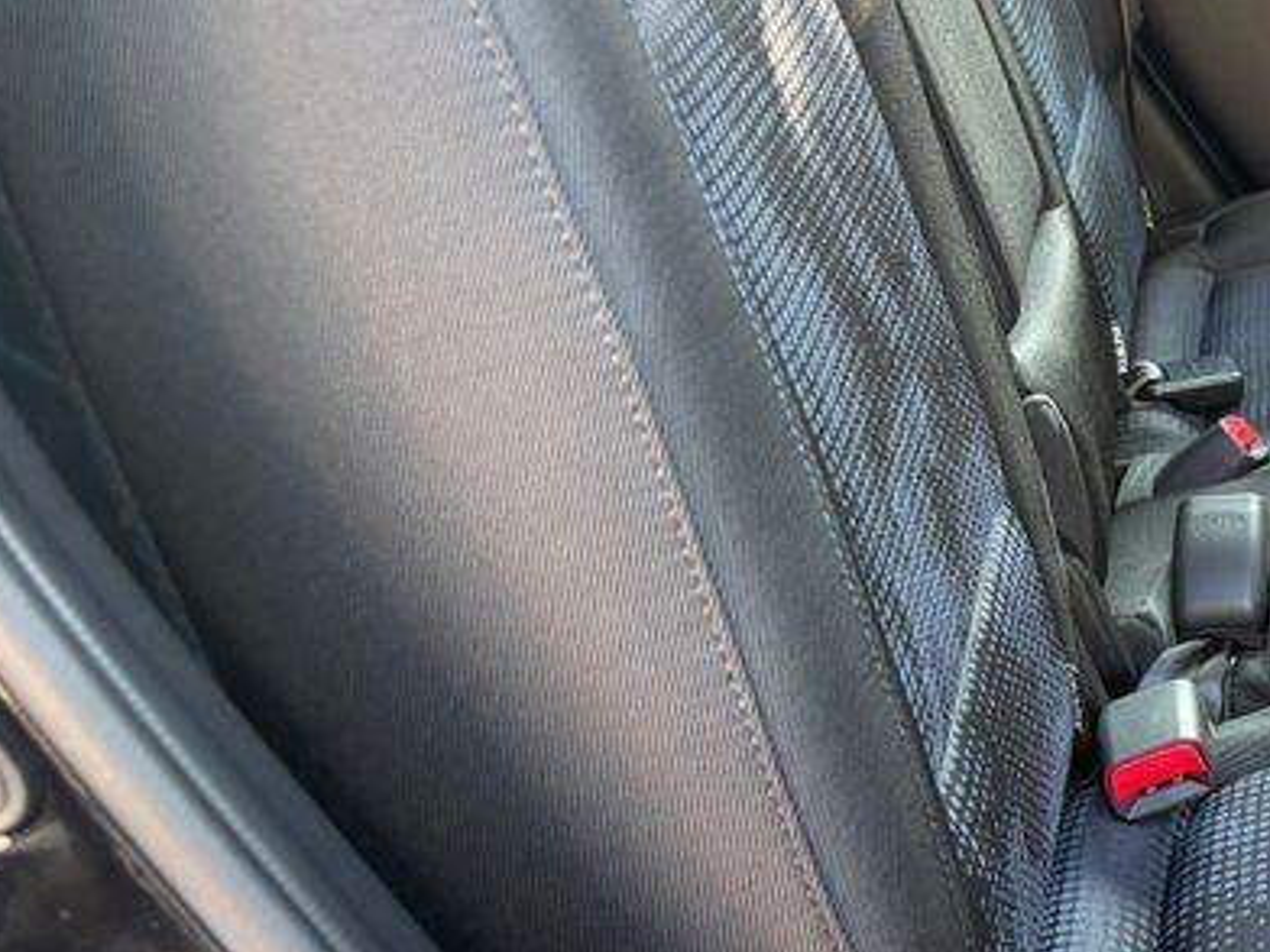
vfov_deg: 21.6
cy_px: 411
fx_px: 2495
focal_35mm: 68
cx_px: 1636
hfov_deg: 24.9
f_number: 1.6
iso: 125
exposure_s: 1/85
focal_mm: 5.96
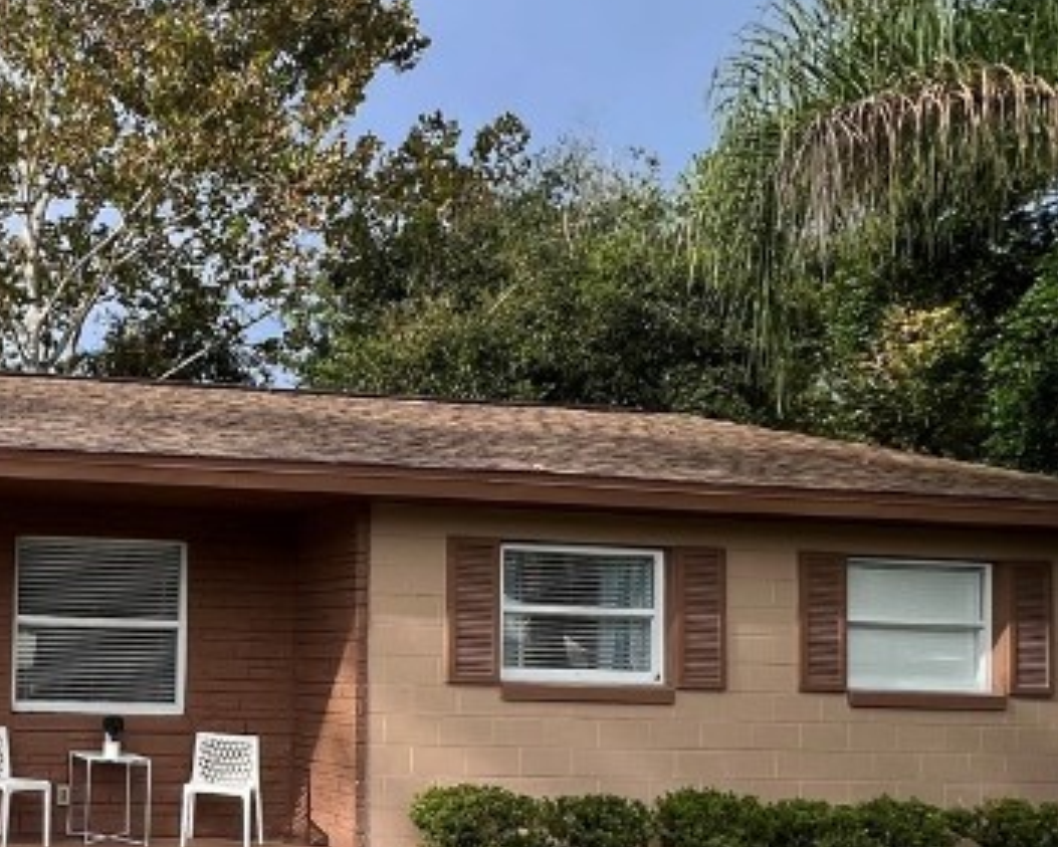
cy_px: 627
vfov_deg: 39.2
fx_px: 1159
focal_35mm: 37
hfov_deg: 39.2
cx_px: -136
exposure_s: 1/769
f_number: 1.8
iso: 32
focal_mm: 1.57
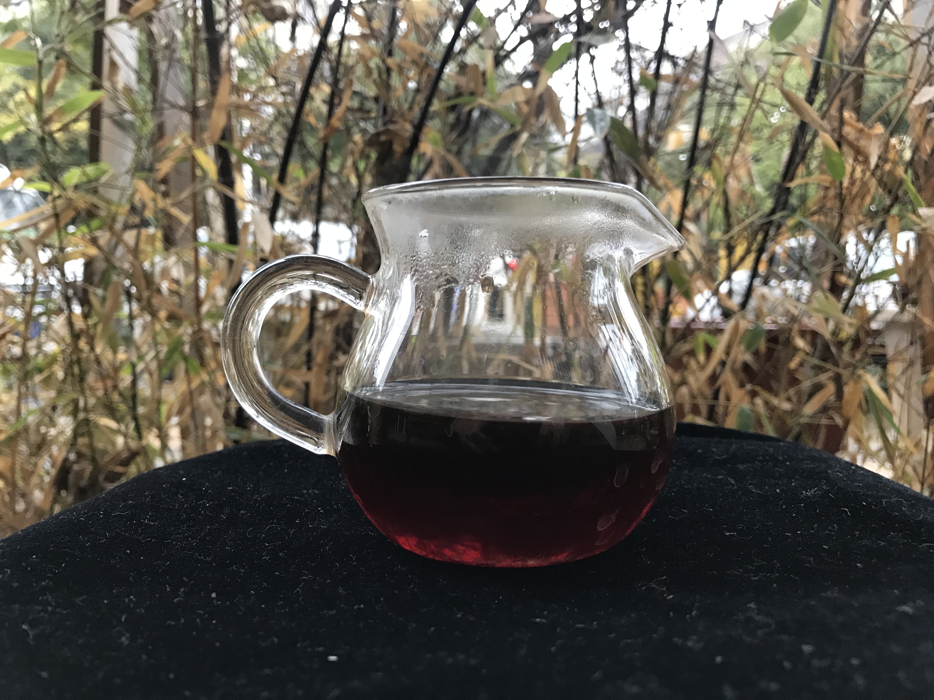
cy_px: 350
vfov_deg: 49.7
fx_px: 755
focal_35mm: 28
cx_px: 467
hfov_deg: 63.4
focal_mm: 3.99
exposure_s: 1/25
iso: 32
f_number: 1.8
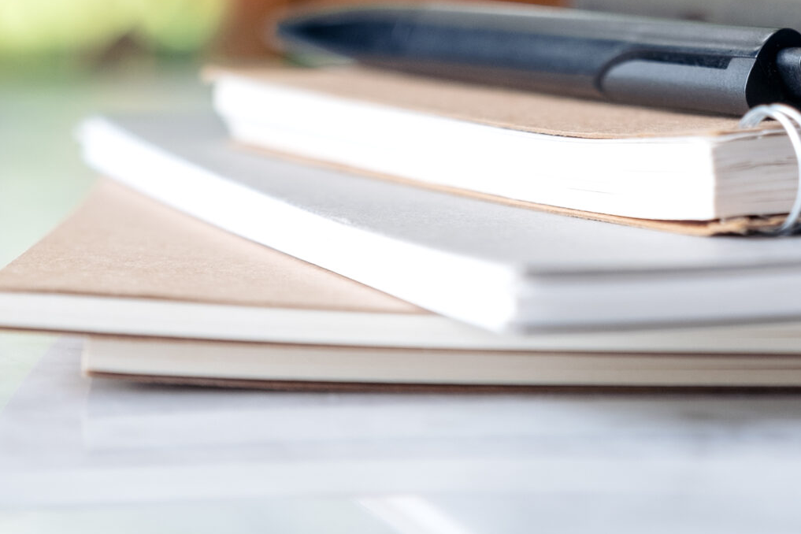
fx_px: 3471
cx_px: 623
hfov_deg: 13.1
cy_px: -18
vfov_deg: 8.7
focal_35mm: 156
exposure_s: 1/180
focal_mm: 41.4
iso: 200
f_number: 2.8
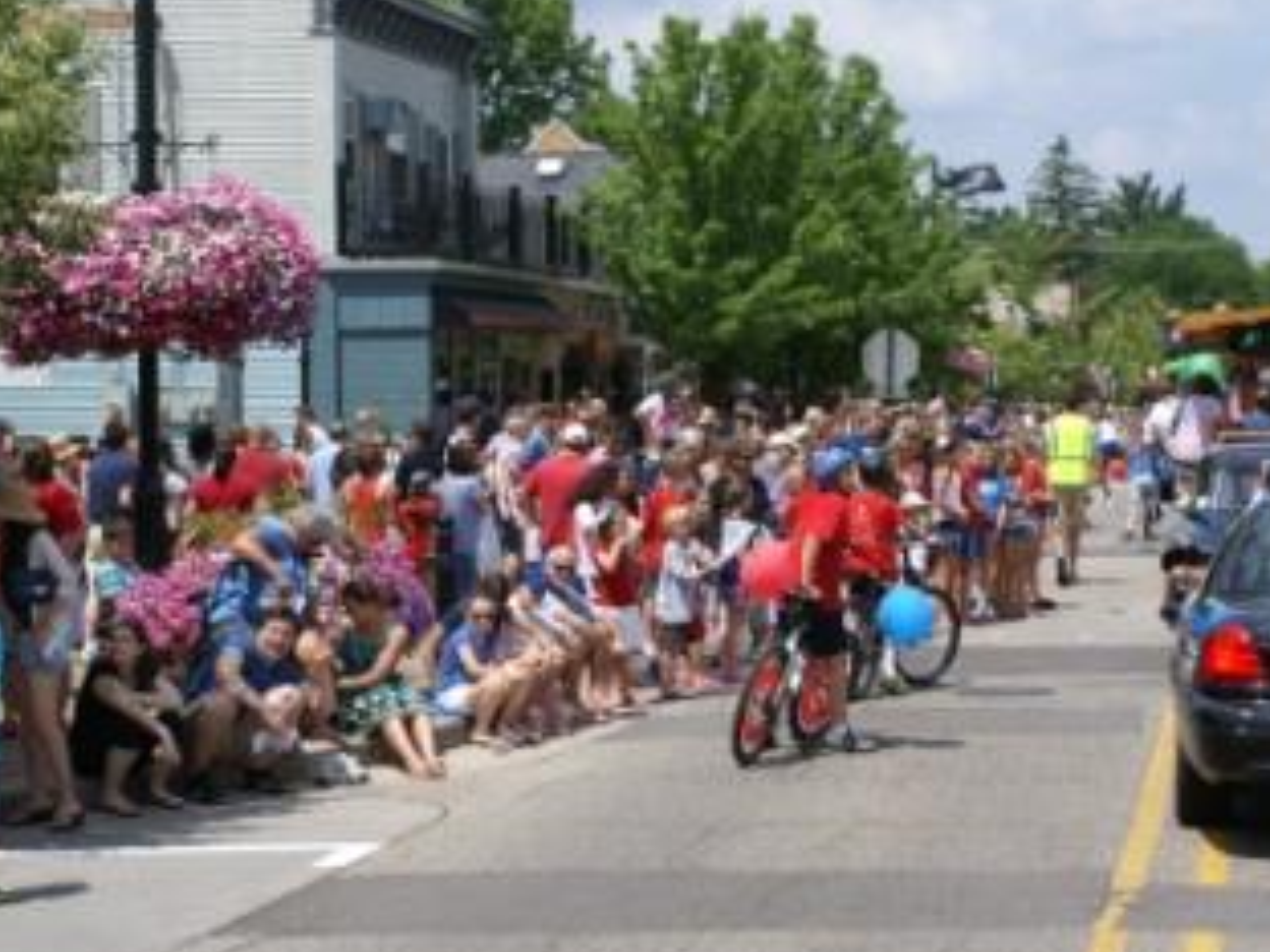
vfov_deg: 17.8
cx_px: 802
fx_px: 3045
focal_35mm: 83
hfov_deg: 23.5
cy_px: 452
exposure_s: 1/250
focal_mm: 40
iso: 100
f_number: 9
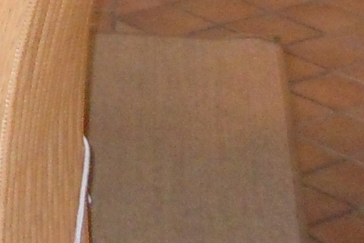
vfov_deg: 6.6
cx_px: -180
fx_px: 2043
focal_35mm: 202
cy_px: -257
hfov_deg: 9.9
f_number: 3.5
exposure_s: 1/30
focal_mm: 5.4
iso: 640
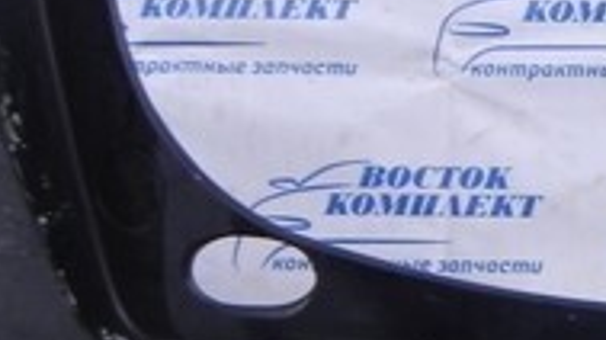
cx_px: 1052
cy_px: 244
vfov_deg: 9.0
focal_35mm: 134
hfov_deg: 14.3
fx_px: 2152
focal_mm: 5.2
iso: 160
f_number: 2.8
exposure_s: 1/43
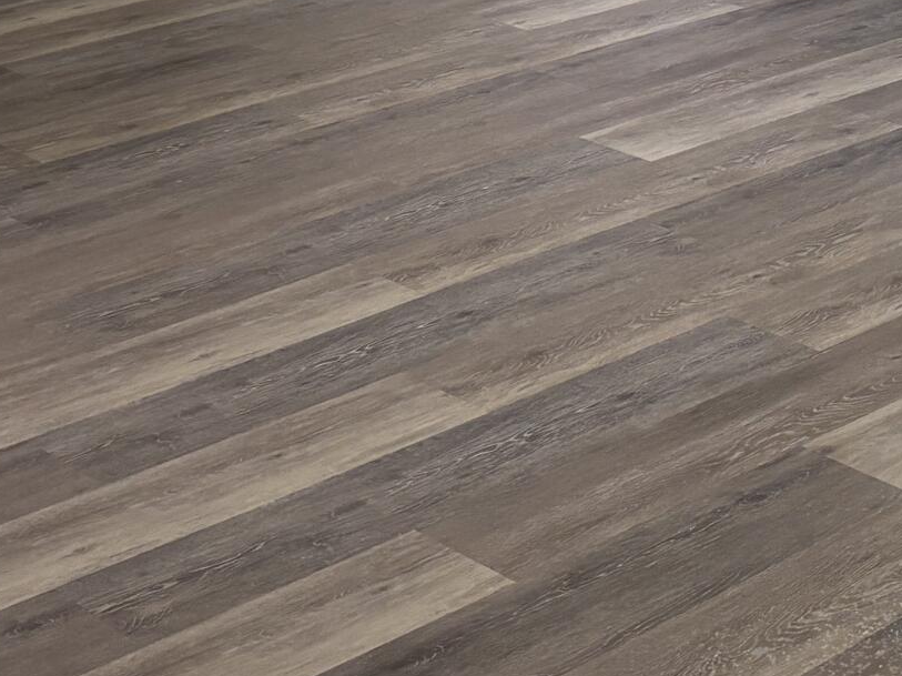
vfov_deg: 14.0
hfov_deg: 20.4
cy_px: -448
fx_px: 2500
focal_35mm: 96
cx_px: 424
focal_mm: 5.96
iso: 125
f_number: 1.6
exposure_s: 1/120
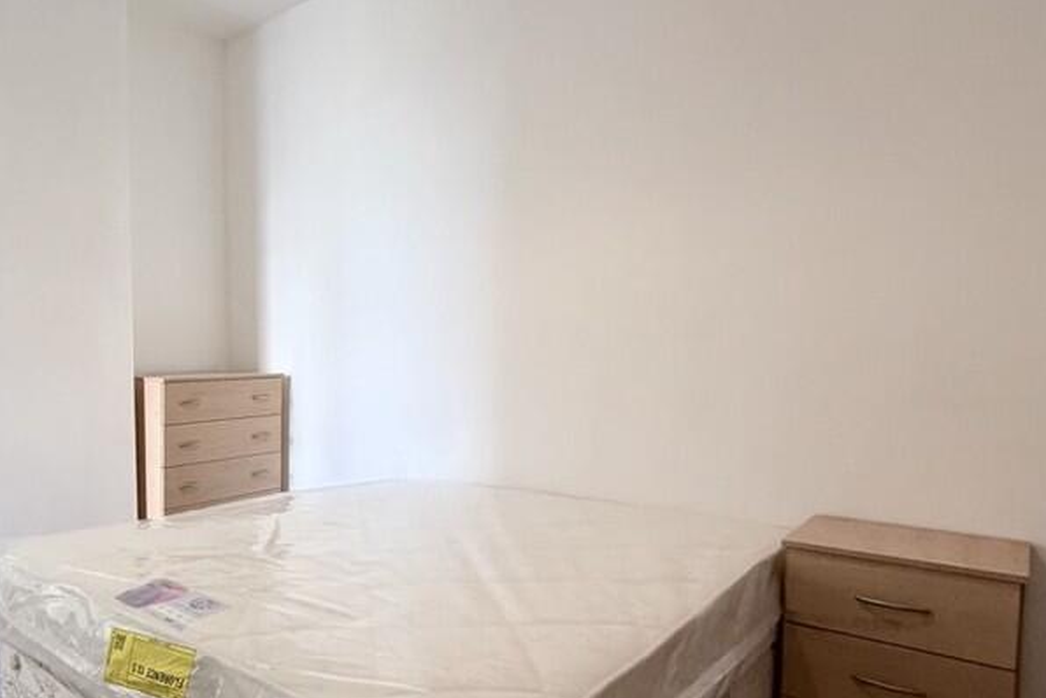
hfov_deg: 64.0
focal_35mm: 25
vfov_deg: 51.2
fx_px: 727
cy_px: 389
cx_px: 183
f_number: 2.2
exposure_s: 1/100
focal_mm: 2.22
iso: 250
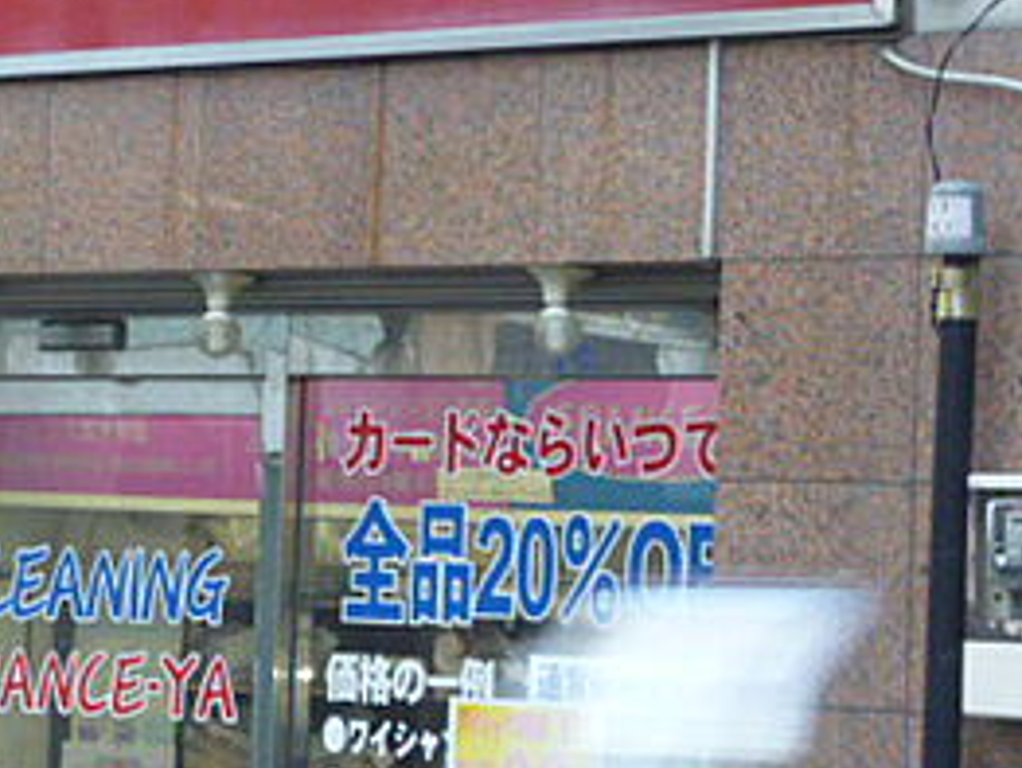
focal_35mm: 158
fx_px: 4669
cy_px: 222
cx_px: 43
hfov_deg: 12.4
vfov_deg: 9.4
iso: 250
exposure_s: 1/125
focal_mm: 12.3
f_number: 4.5
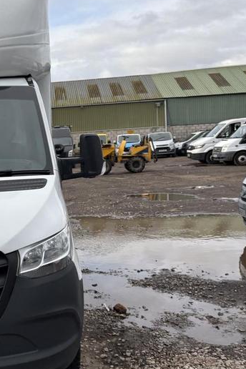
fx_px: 482
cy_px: 195
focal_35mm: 47
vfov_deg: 41.9
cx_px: -14
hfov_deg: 26.7
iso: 50
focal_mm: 5.96
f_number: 1.6
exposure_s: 1/1451
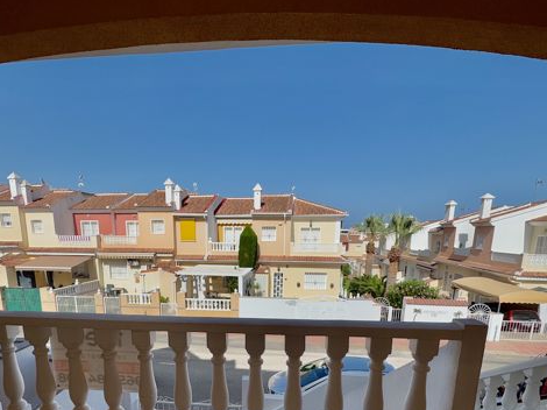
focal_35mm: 21
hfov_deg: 78.7
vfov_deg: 60.3
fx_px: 332
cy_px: 302
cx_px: 240
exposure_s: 1/3906
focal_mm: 2.22
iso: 40
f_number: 2.2
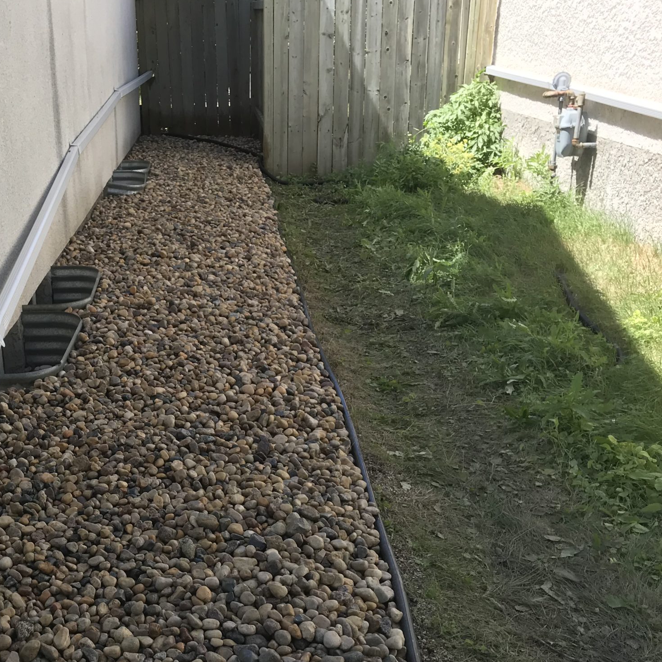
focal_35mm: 43
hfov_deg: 37.5
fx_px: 930
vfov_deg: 38.9
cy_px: 413
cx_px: 116
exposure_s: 1/591
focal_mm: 3.99
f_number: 1.8
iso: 20
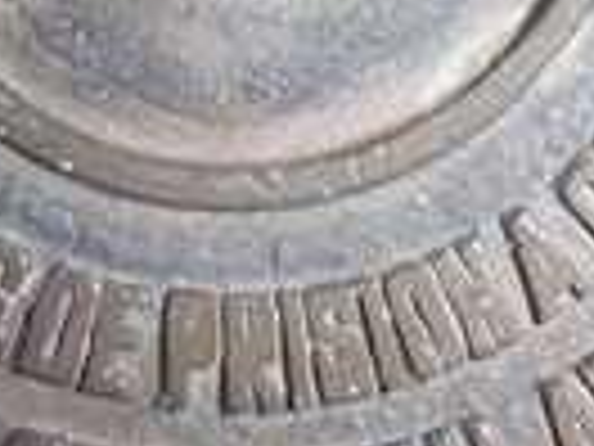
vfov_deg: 8.9
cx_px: 212
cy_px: -153
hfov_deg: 12.1
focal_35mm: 163
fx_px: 2797
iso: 80
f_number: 5.4
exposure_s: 1/125
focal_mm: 4
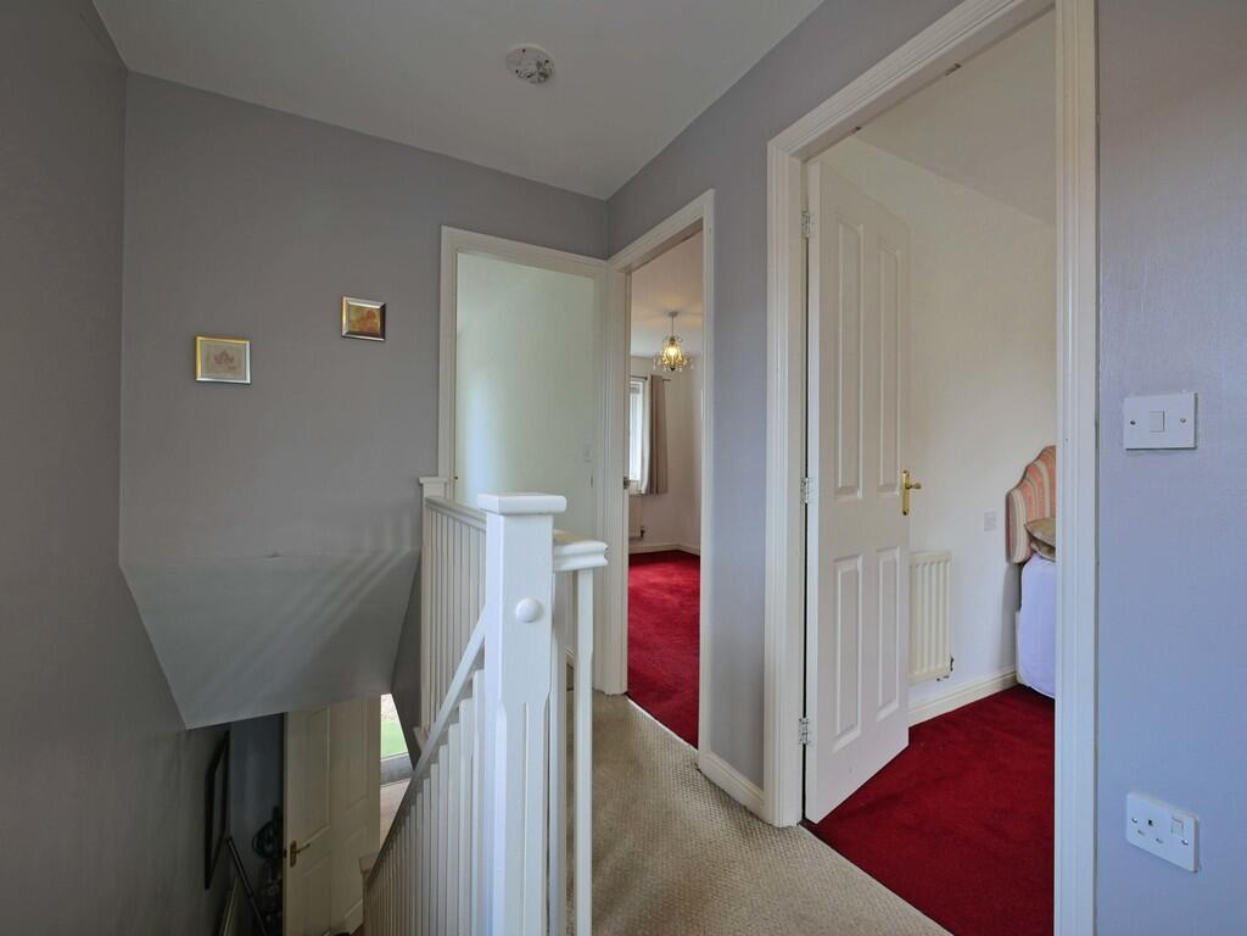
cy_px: 468
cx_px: 624
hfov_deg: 102.1
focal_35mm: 14
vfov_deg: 85.7
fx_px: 504
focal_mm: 7
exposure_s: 1/50
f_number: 4
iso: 400
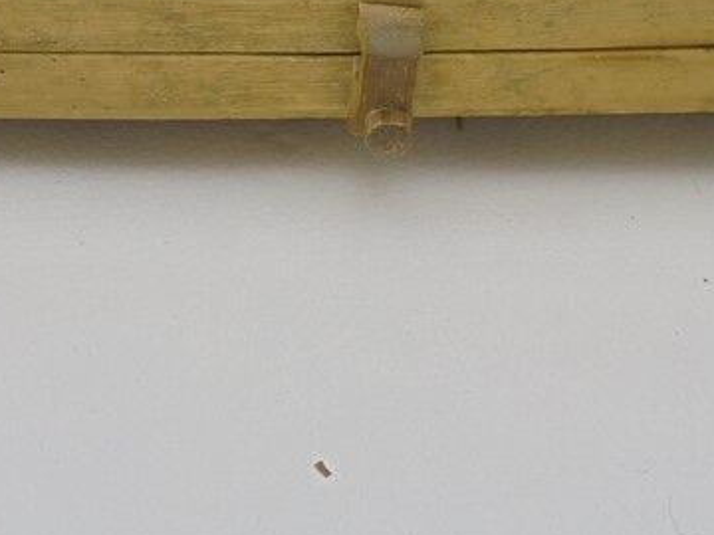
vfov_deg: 21.4
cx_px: 359
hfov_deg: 29.8
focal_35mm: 65
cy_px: -53
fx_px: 1341
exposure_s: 1/50
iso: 100
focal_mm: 4.6
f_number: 3.5
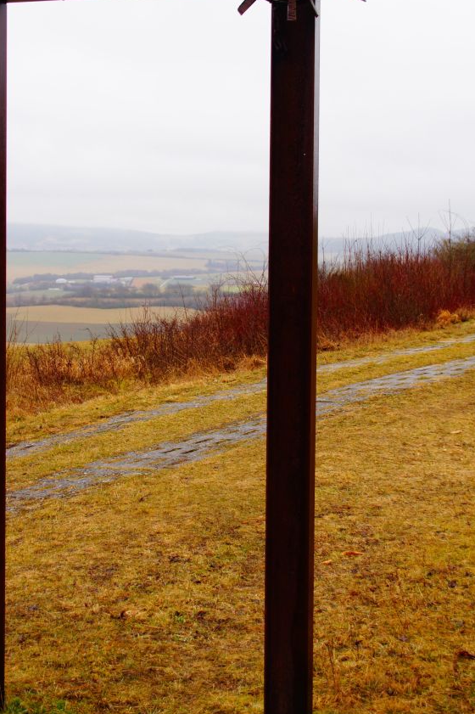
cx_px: 193
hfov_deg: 23.3
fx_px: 1149
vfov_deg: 34.4
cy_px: 288
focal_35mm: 58
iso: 200
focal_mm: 26
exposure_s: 1/100
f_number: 5
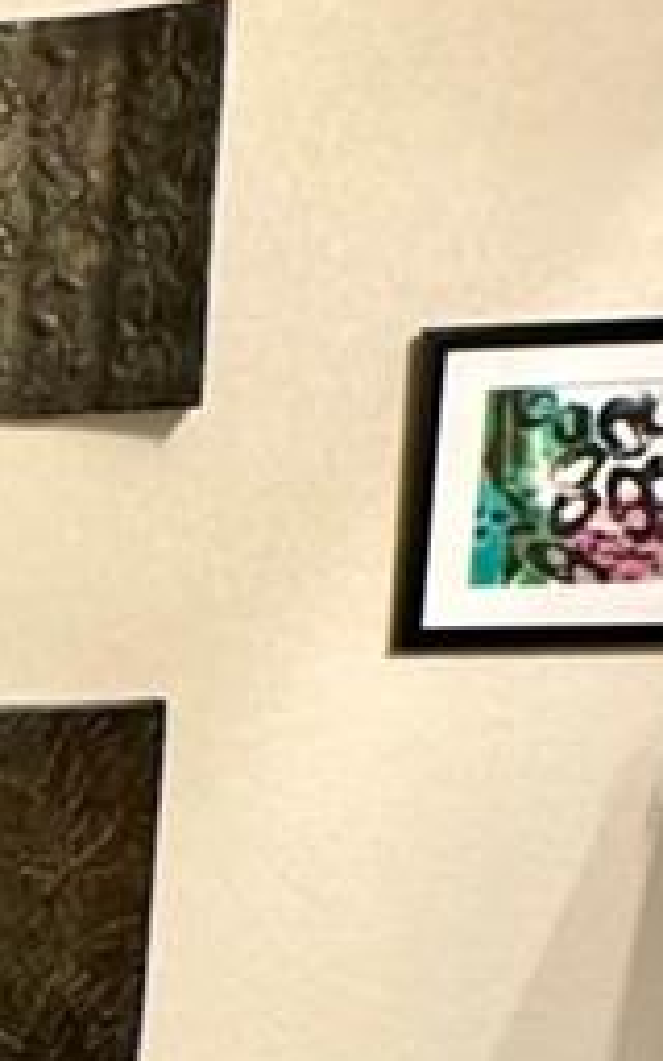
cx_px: -1077
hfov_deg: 11.4
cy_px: 1078
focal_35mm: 89
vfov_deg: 22.4
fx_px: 2573
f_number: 2.2
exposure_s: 1/60
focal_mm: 2.22
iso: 320
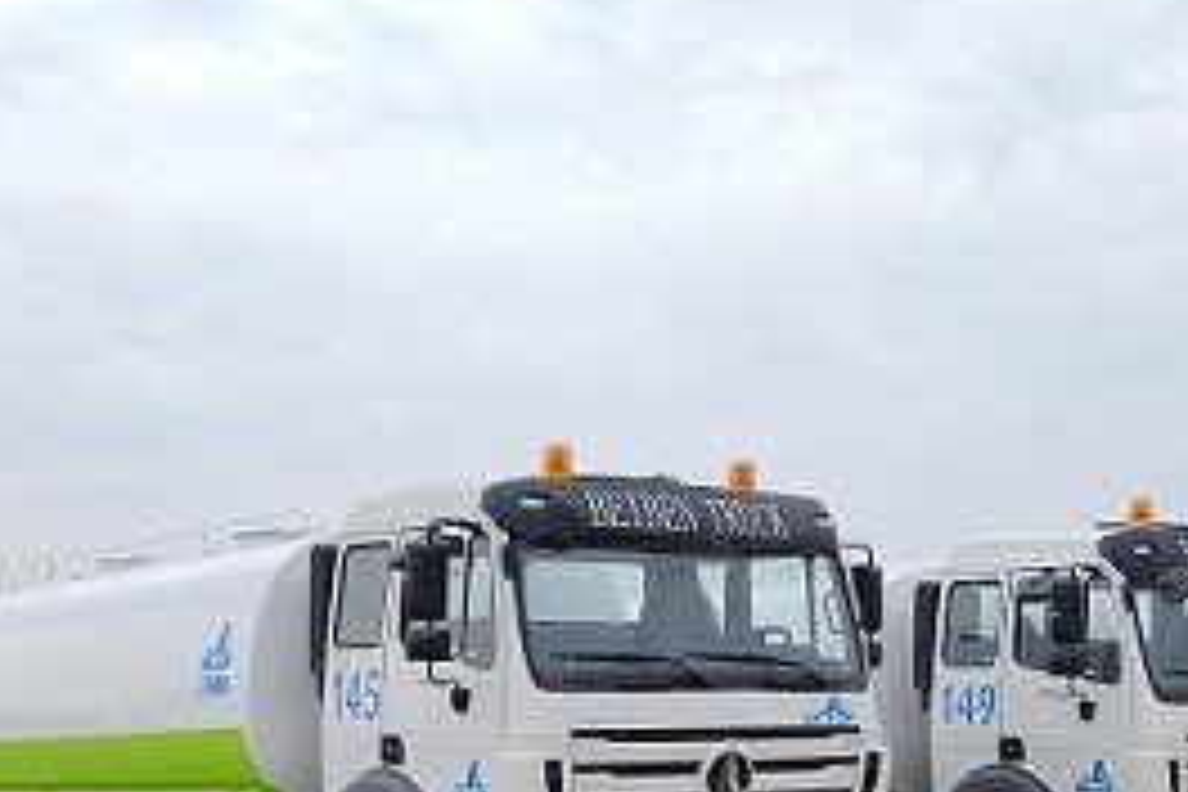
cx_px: 1048
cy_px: 621
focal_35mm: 71
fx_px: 2343
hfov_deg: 27.5
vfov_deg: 19.0
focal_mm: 5.52
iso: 378
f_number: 1.9
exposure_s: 1/1974
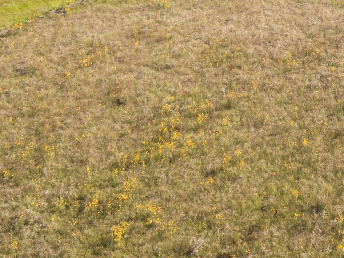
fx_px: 756
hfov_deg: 24.8
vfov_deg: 18.6
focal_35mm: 76
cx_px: 319
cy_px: -34
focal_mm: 6.72
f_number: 1.7
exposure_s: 1/2500
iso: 200
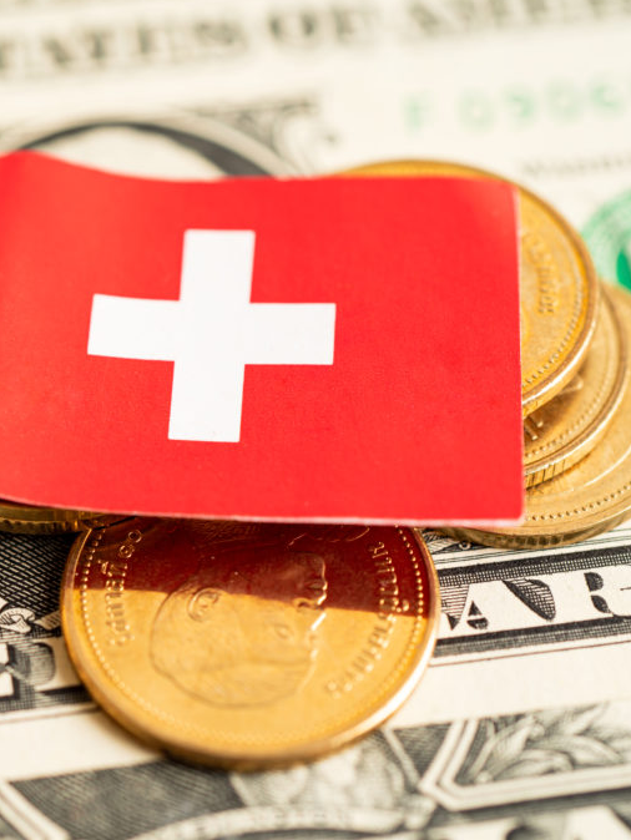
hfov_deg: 20.1
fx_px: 1773
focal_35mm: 73
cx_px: 214
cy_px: 418
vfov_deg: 26.7
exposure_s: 1/80
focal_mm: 50
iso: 100
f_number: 4.5
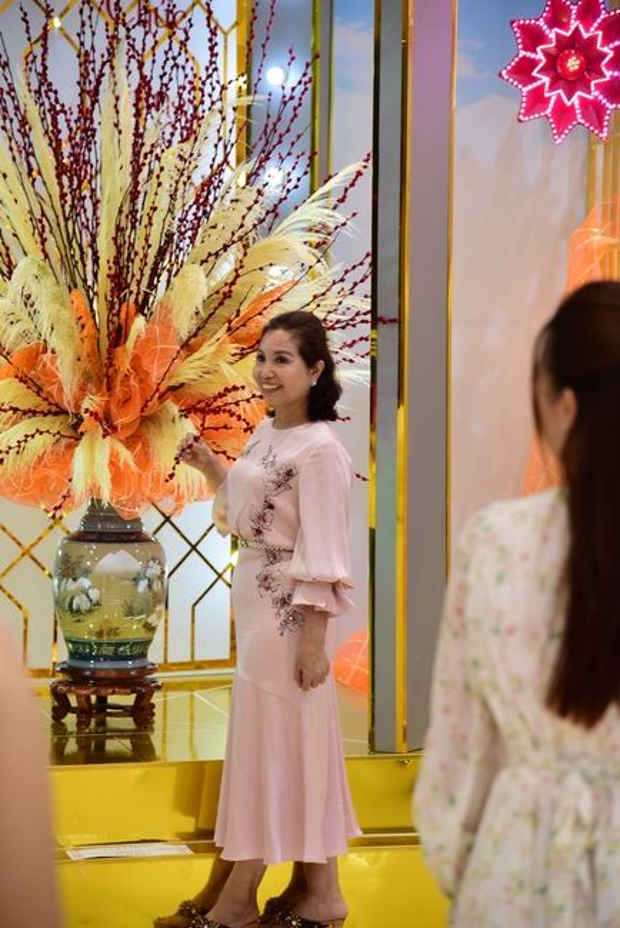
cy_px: 464
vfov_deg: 19.4
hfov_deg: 13.1
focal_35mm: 105
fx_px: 2709
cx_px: 310
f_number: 4.5
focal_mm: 105
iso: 1000
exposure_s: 1/60
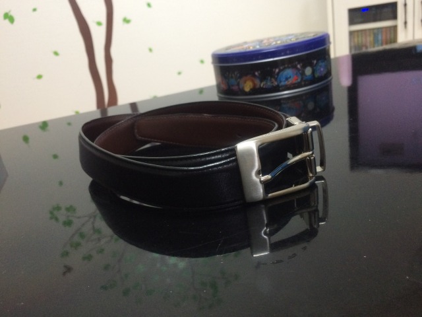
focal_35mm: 29
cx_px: 211
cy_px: 158
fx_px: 354
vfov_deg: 48.2
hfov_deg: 61.7
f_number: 2.2
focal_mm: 4.15
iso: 200
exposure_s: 1/30
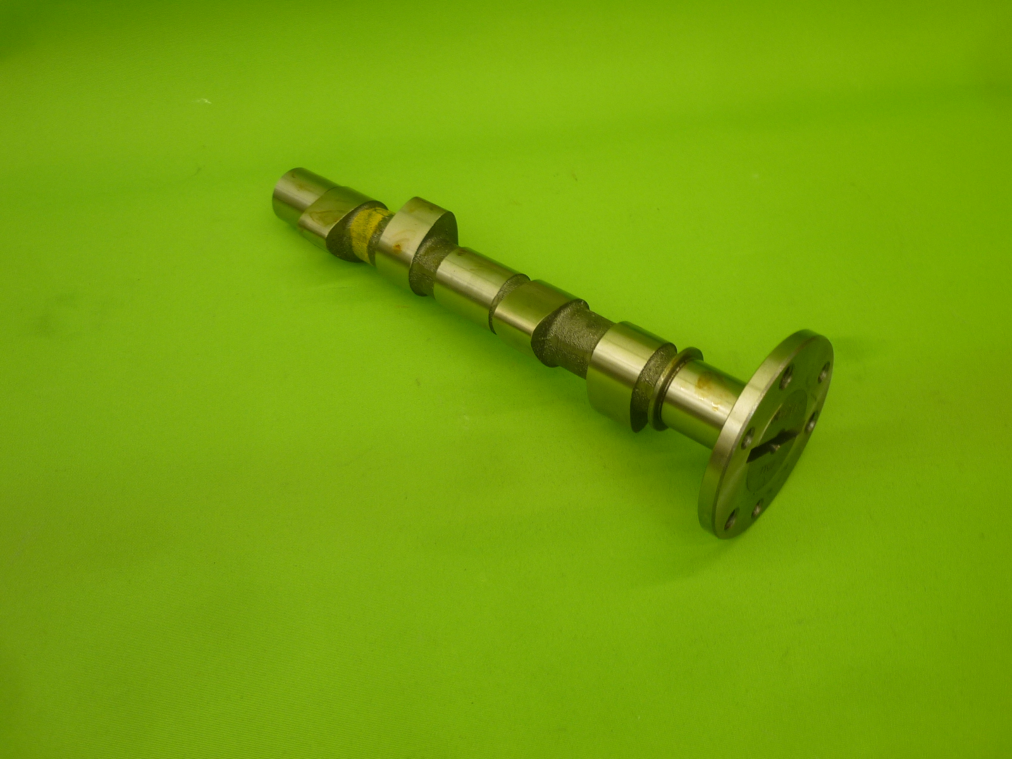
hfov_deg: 55.4
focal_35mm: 33
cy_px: 380
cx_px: 506
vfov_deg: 42.9
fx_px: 965
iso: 125
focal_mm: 5.5
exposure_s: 1/30
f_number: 2.8
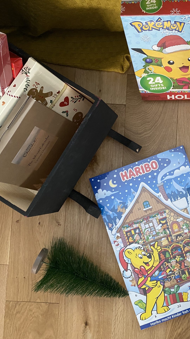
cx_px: 186
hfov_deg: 29.3
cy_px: 170
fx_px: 340
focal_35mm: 38
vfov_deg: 52.8
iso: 500
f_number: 1.8
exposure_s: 1/60
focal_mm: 4.25
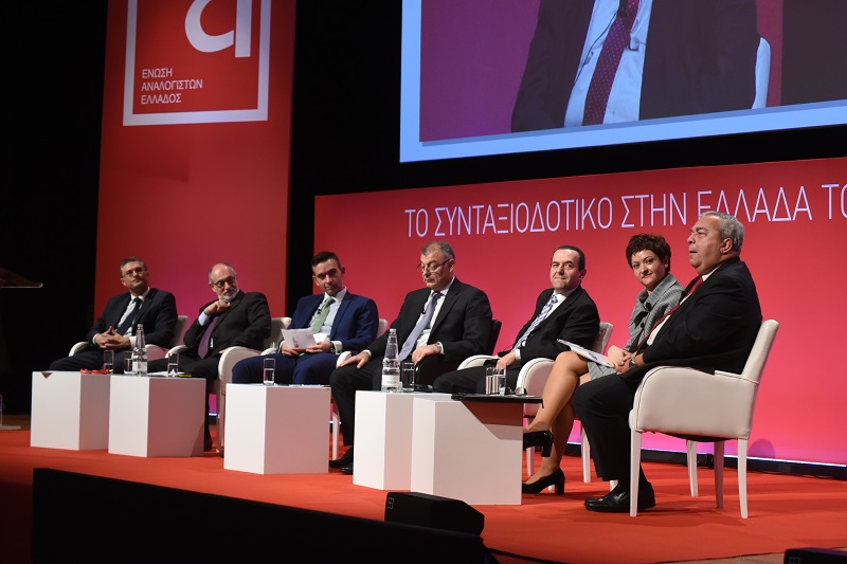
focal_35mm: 82
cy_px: 282
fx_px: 1929
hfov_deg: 24.8
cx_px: 424
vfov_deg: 16.6
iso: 3200
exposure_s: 1/100
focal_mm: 82
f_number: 8
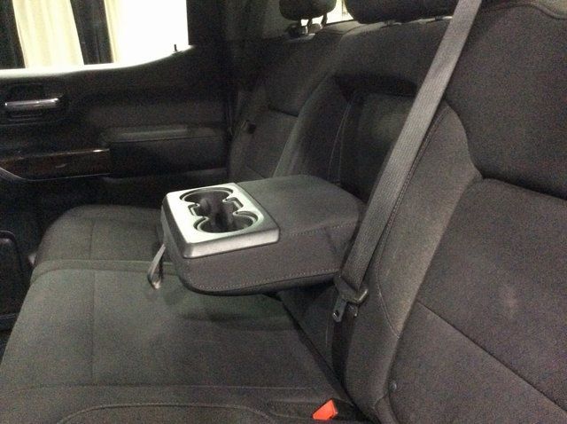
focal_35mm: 32
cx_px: 284
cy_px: 212
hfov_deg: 56.9
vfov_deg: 44.1
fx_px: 523
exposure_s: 1/15
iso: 640
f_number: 2.4
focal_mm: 3.3
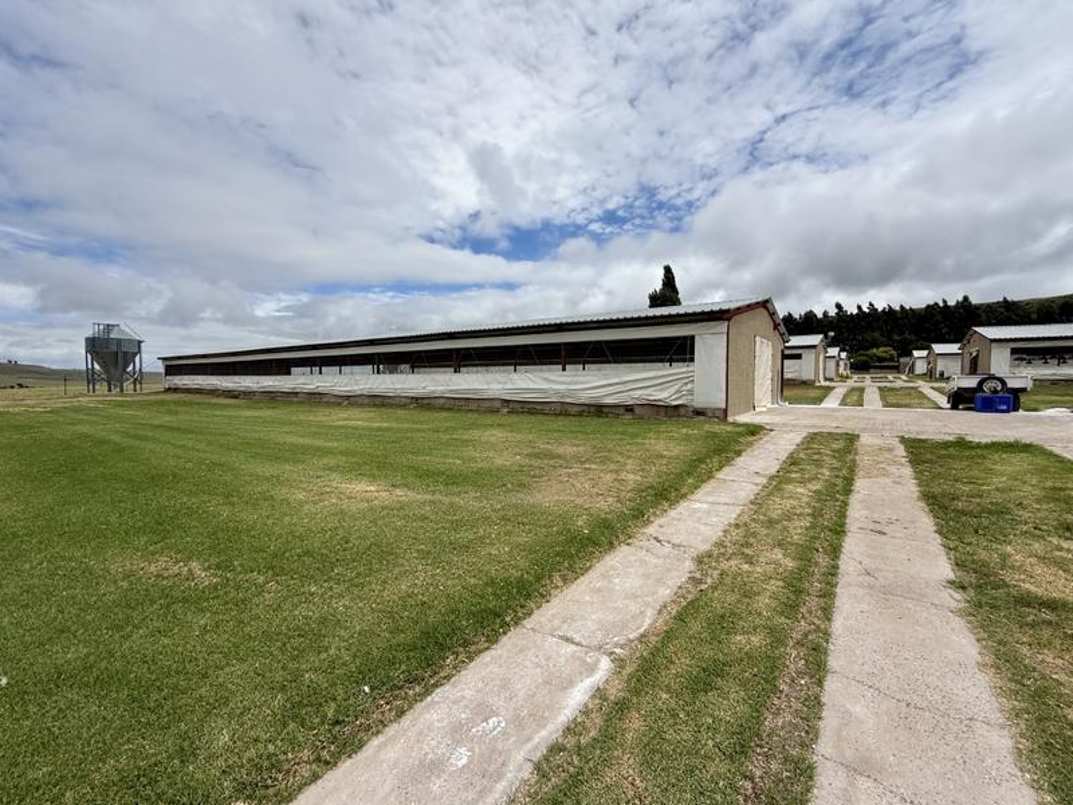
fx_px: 434
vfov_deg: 85.7
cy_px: 402
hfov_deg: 102.1
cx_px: 536
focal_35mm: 14
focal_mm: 2.22
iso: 50
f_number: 2.2
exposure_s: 1/4425
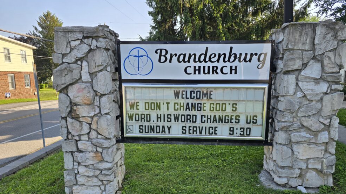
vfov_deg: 44.1
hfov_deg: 71.9
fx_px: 239
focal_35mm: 26
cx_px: 177
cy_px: 119
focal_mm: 6.3
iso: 12
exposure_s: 1/370
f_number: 1.7
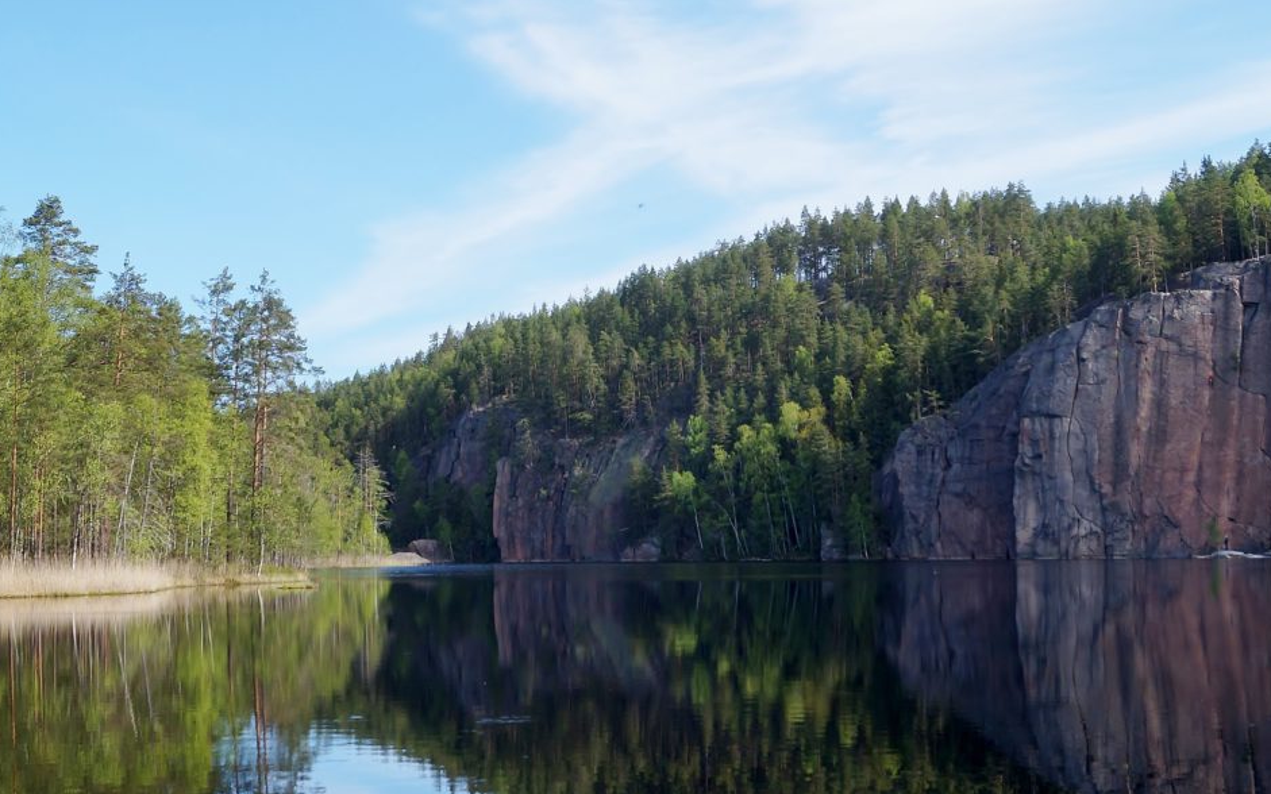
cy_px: 429
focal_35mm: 55
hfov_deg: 36.9
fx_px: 1905
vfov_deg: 23.5
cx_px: 621
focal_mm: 22
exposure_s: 1/250
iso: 100
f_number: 8
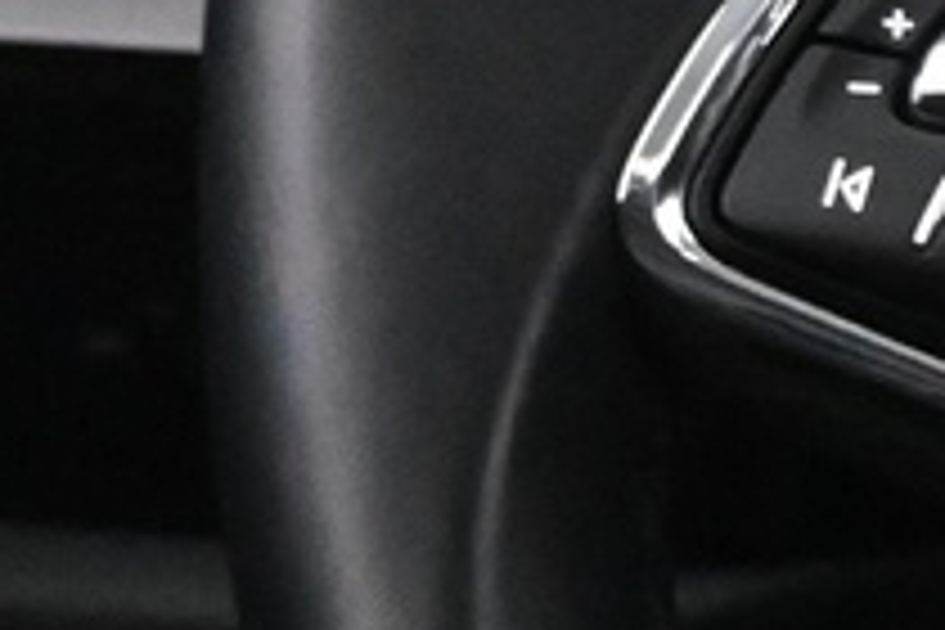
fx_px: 7297
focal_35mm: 278
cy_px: 207
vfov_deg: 4.9
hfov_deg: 6.9
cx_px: 2506
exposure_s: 1/40
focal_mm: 24
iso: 7200
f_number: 4.2
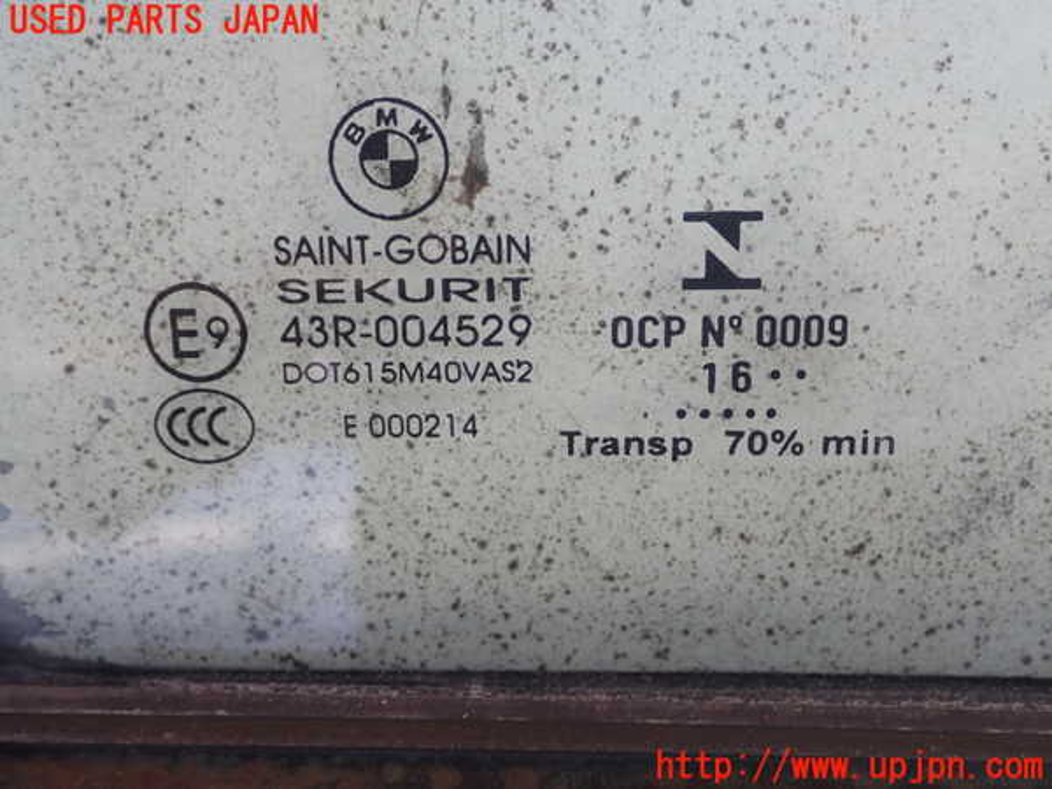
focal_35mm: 46
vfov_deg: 31.5
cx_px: 526
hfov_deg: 41.2
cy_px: 394
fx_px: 1398
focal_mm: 8.41
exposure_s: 1/60
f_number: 3.1
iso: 200
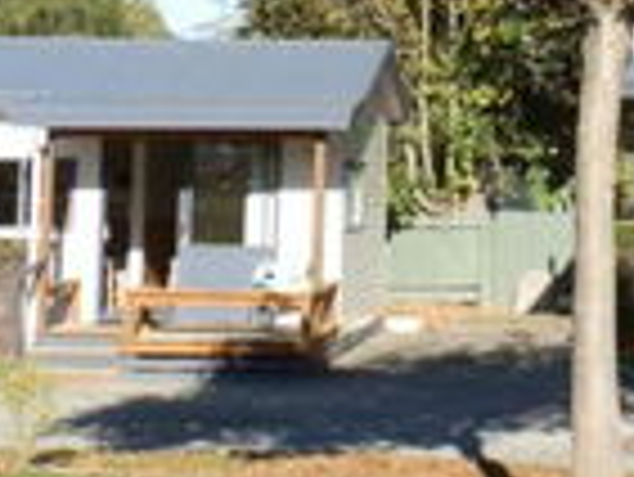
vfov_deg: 15.2
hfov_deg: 20.1
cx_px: 612
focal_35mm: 95
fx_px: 1741
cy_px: -36
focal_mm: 5
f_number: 3.1
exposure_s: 1/800
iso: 100
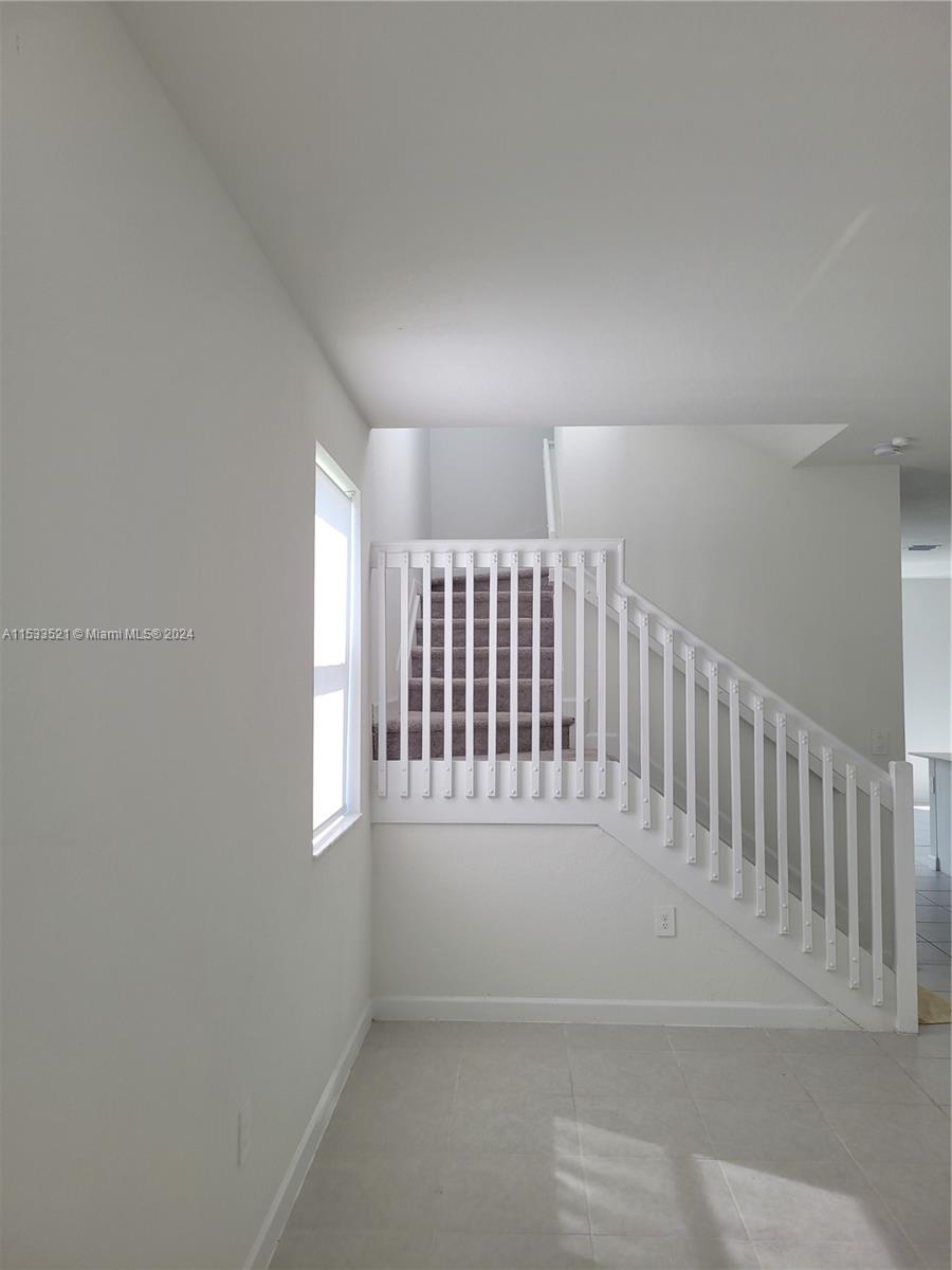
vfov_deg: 67.3
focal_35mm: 26
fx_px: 953
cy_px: 635
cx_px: 476
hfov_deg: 53.1
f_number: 1.8
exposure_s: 1/120
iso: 64
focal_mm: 5.4
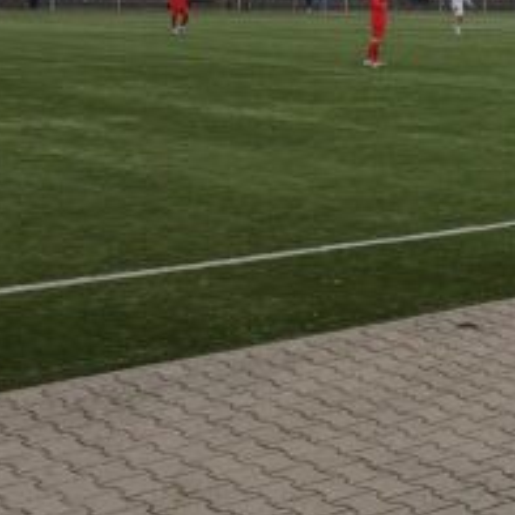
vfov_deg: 19.5
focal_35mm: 86
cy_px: -18
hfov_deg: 17.2
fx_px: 1448
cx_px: 878
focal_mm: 4.65
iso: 50
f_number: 1.8
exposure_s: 1/208
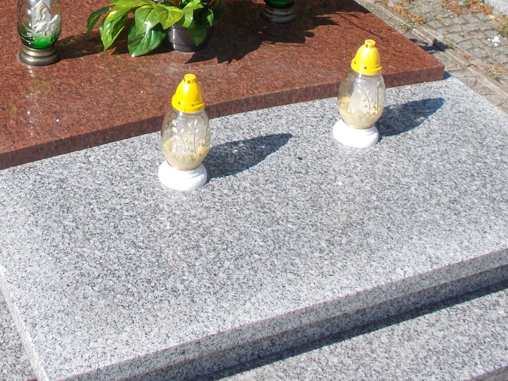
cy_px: -38
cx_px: 140
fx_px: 939
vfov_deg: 21.7
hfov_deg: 29.9
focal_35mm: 64
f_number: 8
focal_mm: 4.6
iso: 80
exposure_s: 1/125
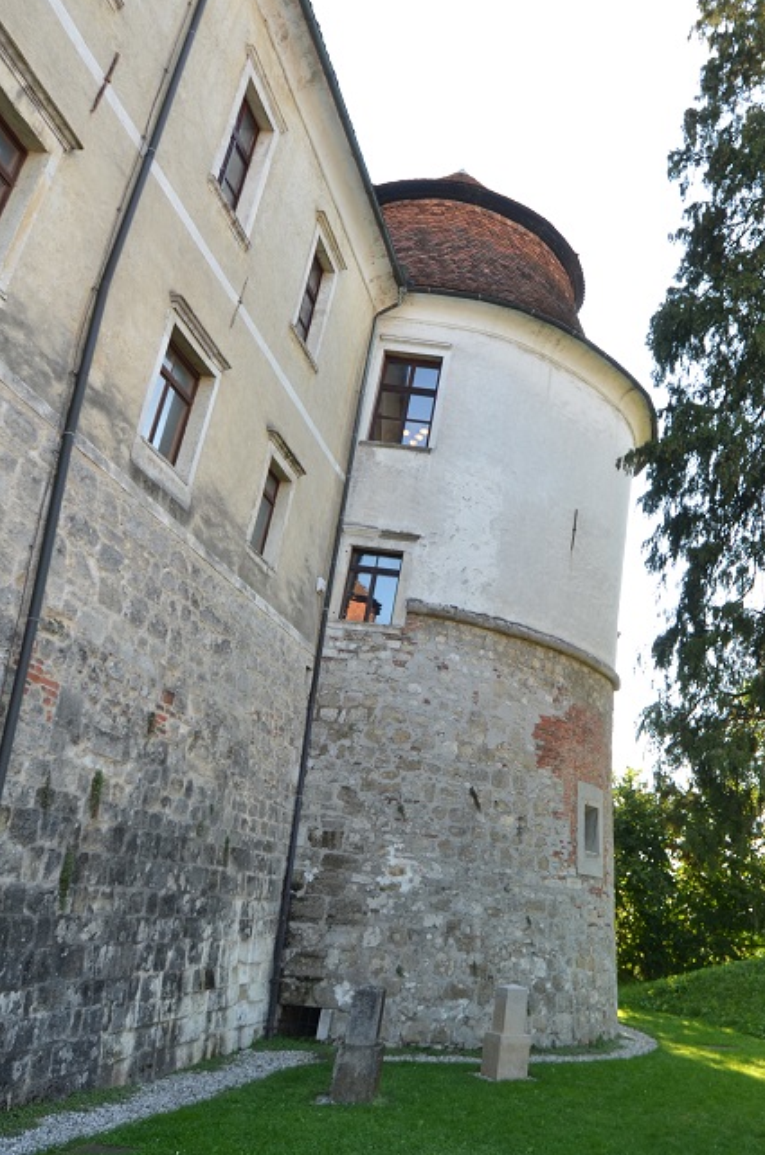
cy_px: 515
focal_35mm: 28
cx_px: 564
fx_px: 897
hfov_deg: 44.8
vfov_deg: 65.4
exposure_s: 1/160
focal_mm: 12
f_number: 4.5
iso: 125
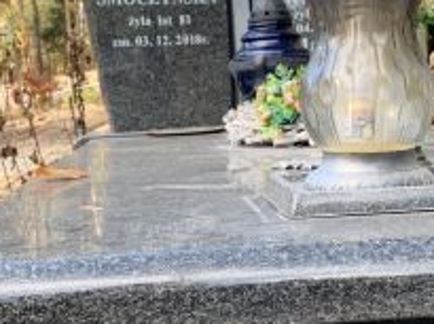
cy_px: 159
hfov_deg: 31.7
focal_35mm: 61
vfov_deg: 24.0
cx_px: 227
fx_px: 763
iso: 25
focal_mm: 4.25
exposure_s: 1/122
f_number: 1.8
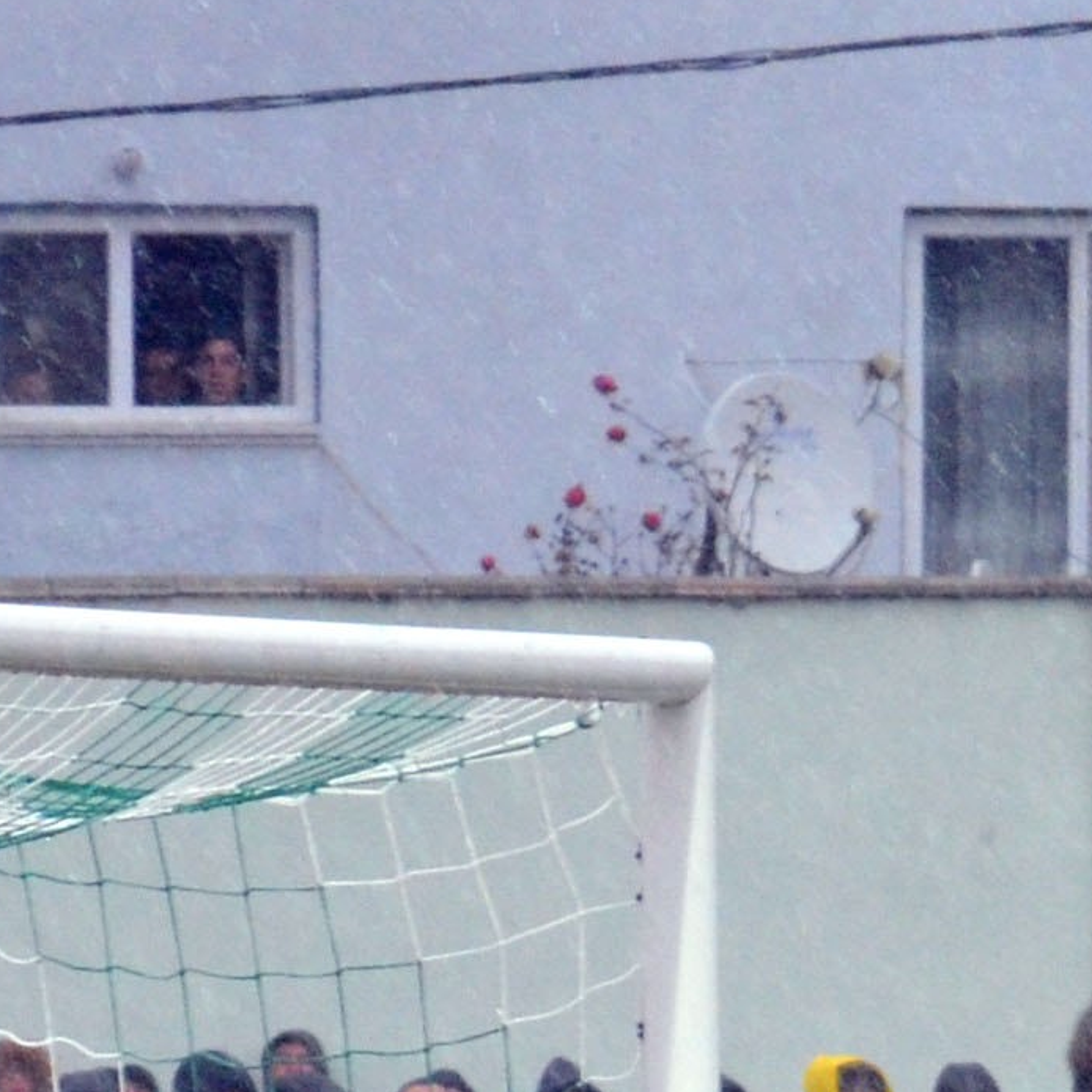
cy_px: 1591
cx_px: 688
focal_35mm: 948
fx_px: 33835
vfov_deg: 1.8
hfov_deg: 1.8
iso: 1600
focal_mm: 105
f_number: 4.5
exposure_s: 1/320
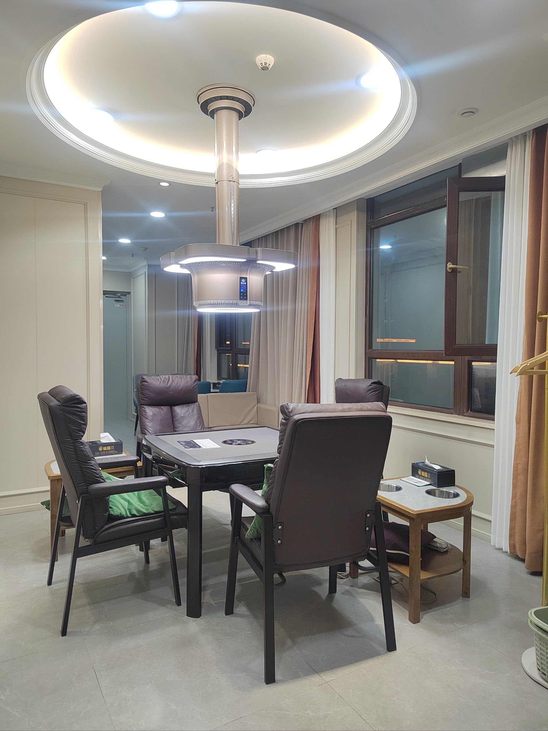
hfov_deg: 58.9
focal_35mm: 23
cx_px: 274
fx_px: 486
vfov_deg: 73.9
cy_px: 366
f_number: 1.9
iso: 403
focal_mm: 5.52
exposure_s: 1/100
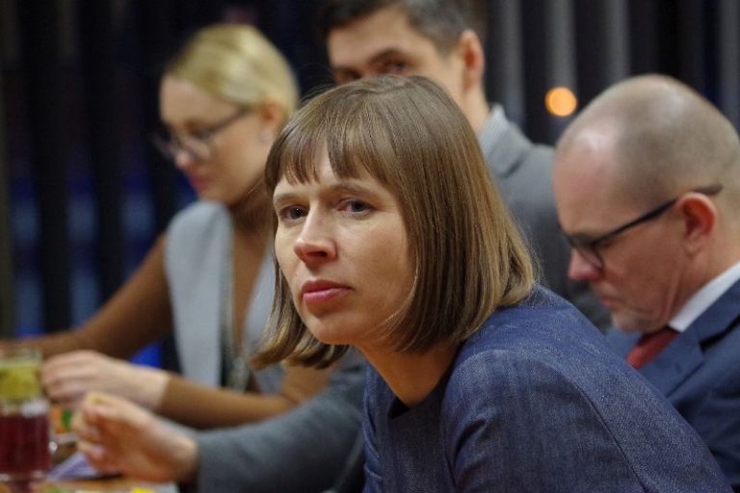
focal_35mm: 157
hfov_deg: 13.1
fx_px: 3227
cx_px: 370
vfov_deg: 8.7
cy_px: 246
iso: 3200
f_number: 4.5
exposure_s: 1/80
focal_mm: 105
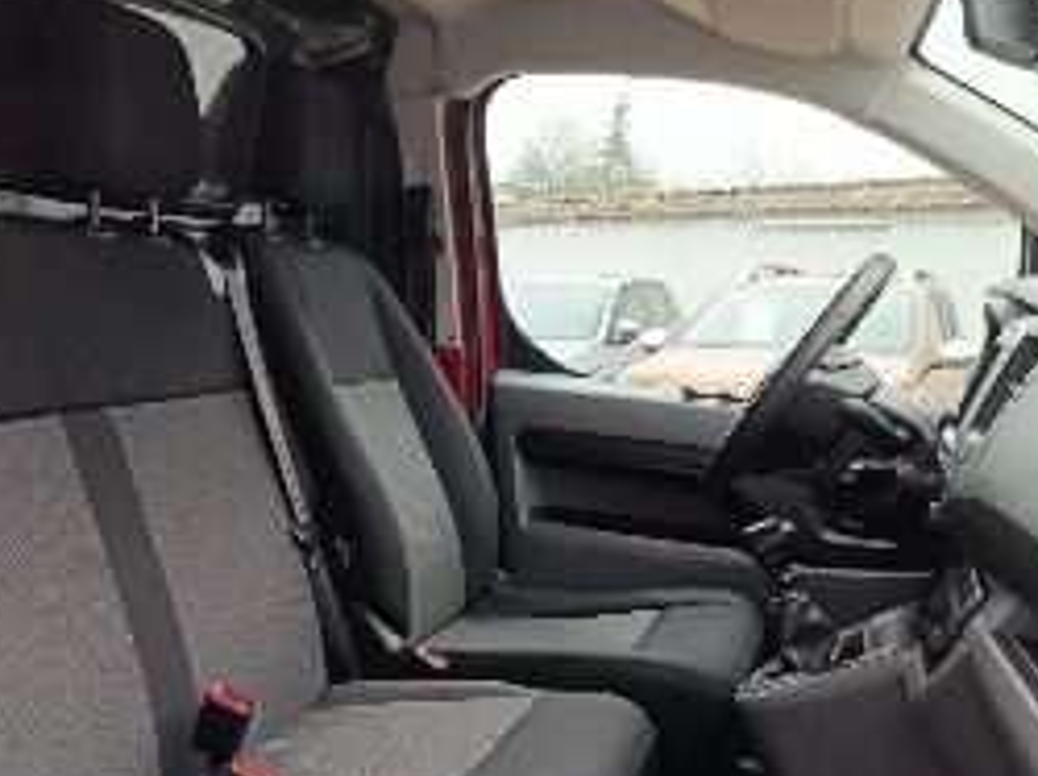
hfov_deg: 46.3
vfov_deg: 35.3
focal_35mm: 40
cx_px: 365
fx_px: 1198
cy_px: 552
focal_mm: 5.24
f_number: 1.7
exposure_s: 1/100
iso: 659
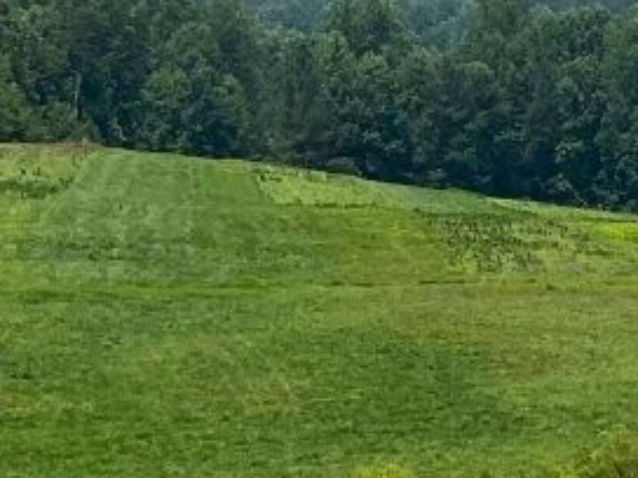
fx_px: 6967
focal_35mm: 378
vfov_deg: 3.9
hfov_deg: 5.2
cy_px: -244
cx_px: 1197
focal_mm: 9
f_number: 2.8
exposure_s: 1/1309
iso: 32
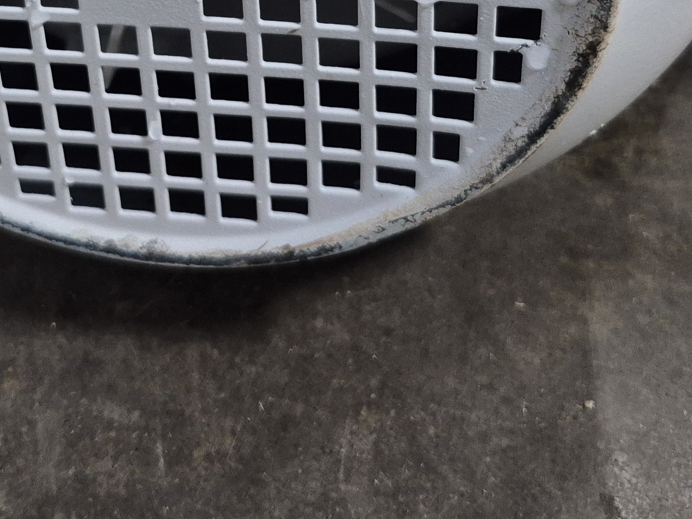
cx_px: 186
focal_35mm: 67
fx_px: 1339
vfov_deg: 19.7
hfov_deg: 28.6
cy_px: -202
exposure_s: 1/120
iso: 400
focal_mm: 5.4
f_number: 1.8
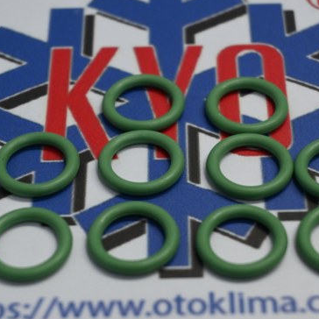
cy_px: 171
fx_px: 1095
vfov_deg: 16.6
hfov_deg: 16.6
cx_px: 171
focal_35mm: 105
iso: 1400
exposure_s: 1/125
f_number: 6.3
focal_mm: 50
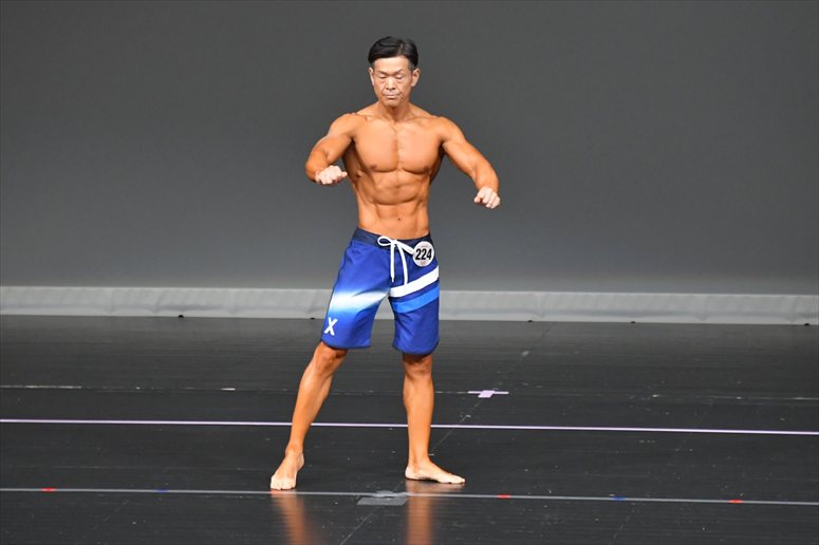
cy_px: 272
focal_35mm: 345
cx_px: 410
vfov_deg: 4.0
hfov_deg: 6.0
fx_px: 7845
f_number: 5.6
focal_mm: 230
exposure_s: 1/400
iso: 5000
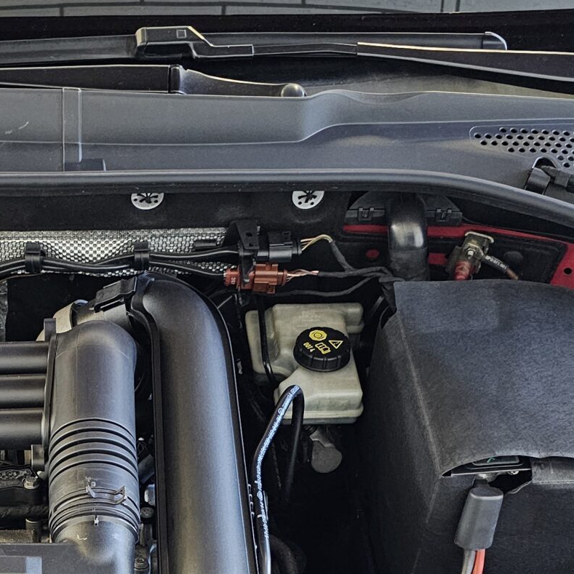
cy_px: 684
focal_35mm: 66
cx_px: 92
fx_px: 1238
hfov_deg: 25.5
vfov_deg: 23.8
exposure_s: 1/24
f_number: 1.7
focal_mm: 6.3
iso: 800
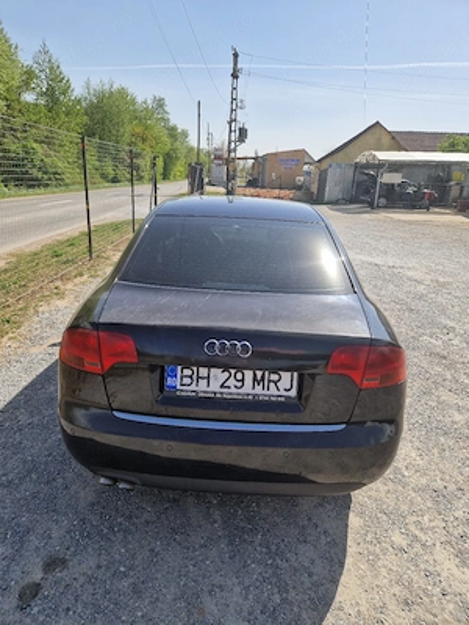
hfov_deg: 58.9
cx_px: 234
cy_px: 312
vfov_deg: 73.9
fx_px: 415
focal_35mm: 23
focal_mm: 5.4
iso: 50
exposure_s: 1/1667
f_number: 1.8
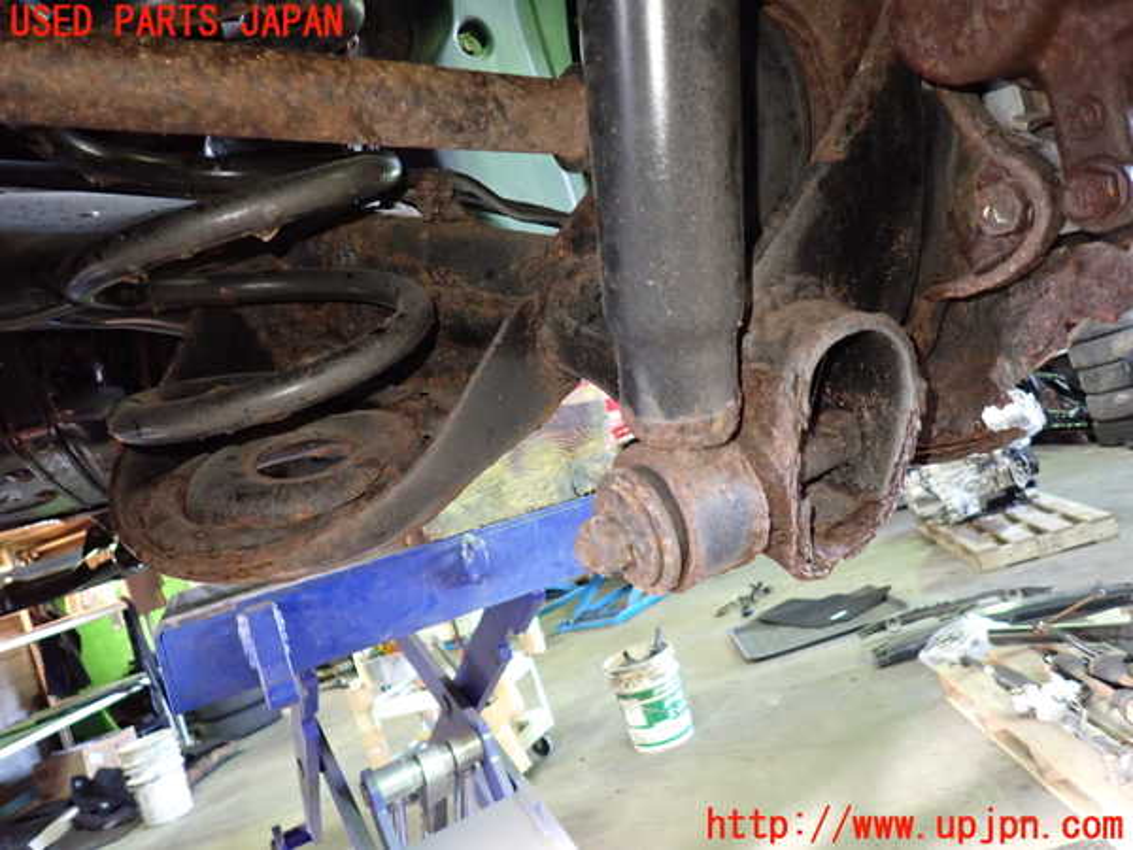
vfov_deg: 54.9
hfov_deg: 69.4
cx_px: 566
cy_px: 425
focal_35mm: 25
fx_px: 818
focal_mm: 4.5
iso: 640
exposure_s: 1/30
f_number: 2
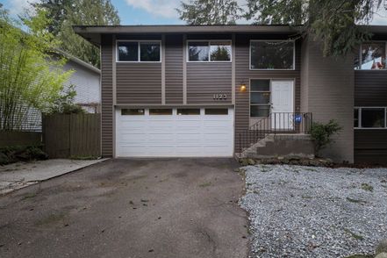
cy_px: 132
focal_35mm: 17
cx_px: 212
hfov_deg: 93.0
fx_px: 183
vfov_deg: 70.4
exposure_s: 1/20
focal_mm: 10
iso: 400
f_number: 8
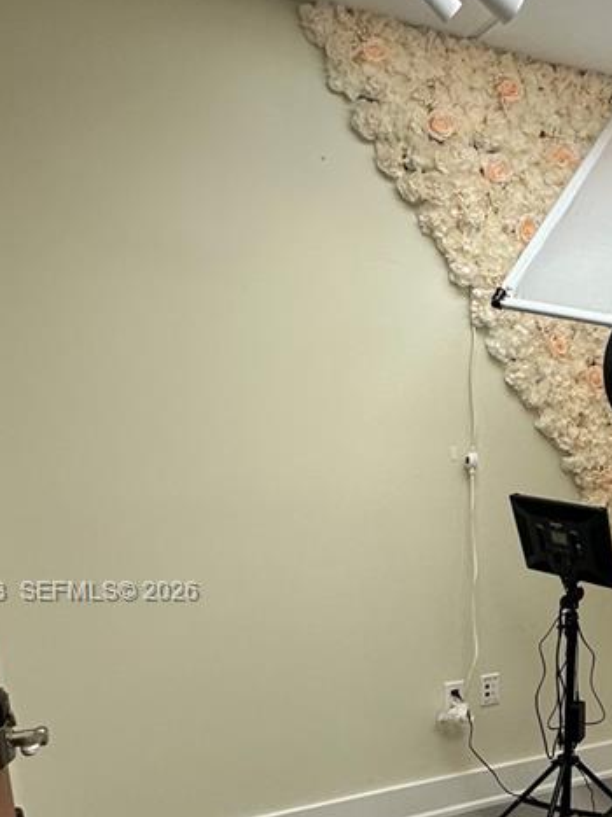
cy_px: 593
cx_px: 661
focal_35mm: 36
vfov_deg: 49.7
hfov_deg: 34.6
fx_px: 849
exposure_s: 1/120
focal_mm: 2.22
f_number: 2.2
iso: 200
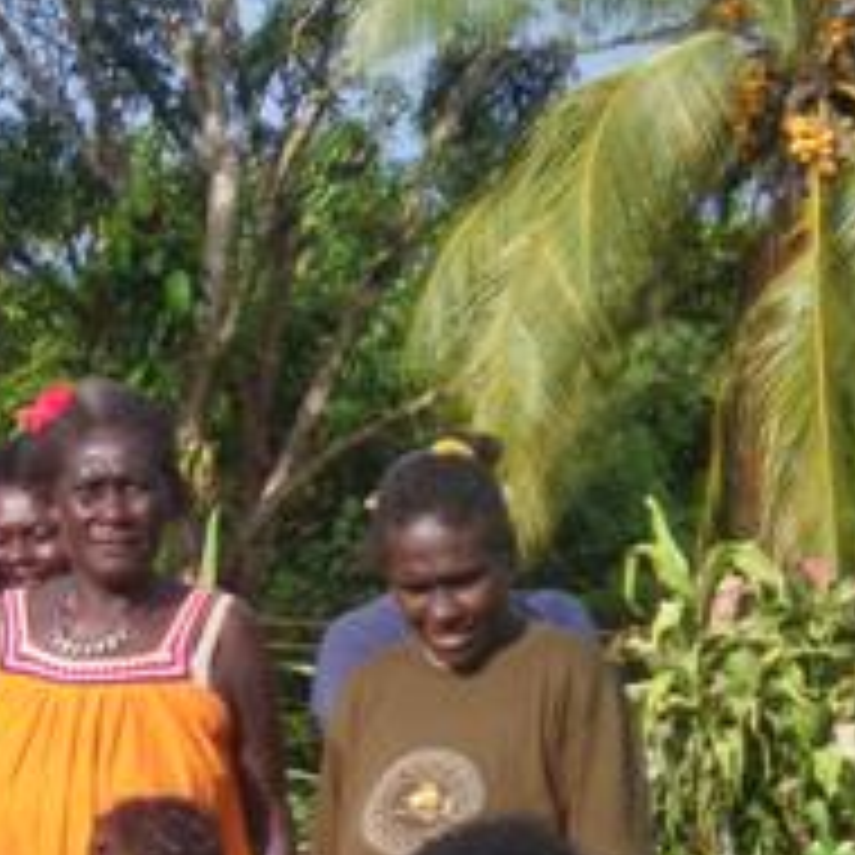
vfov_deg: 14.0
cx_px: -657
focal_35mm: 122
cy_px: 961
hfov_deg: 13.0
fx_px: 3409
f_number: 3.5
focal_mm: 6.3
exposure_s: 1/320
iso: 64
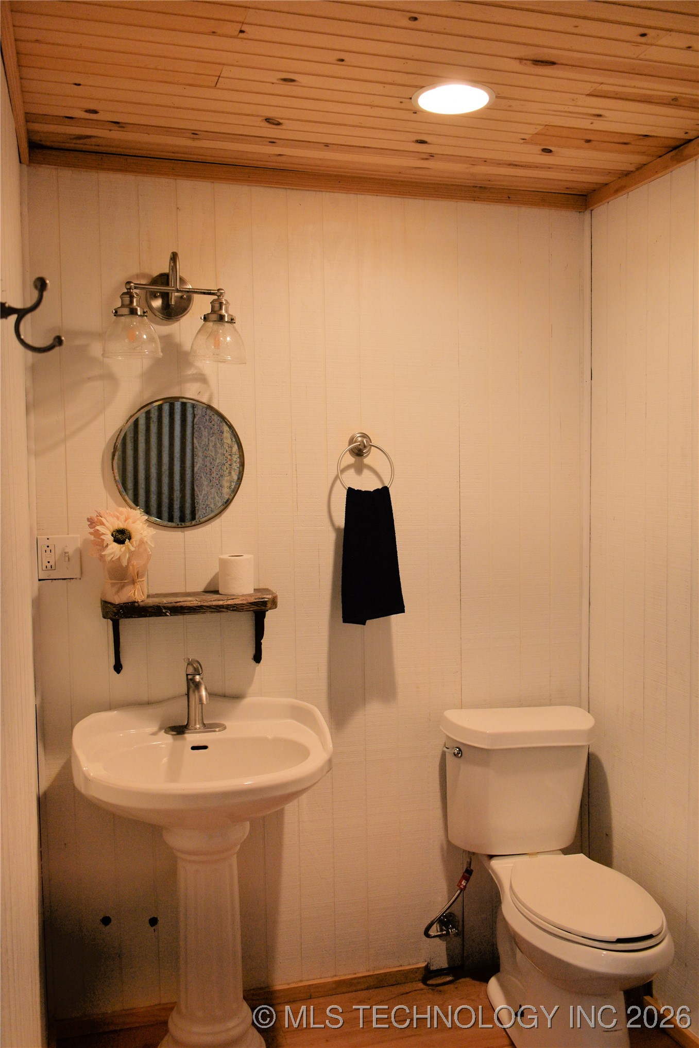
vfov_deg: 57.2
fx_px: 961
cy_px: 524
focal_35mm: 33
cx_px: 350
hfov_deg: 40.0
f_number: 4
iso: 500
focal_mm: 22
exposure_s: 1/60
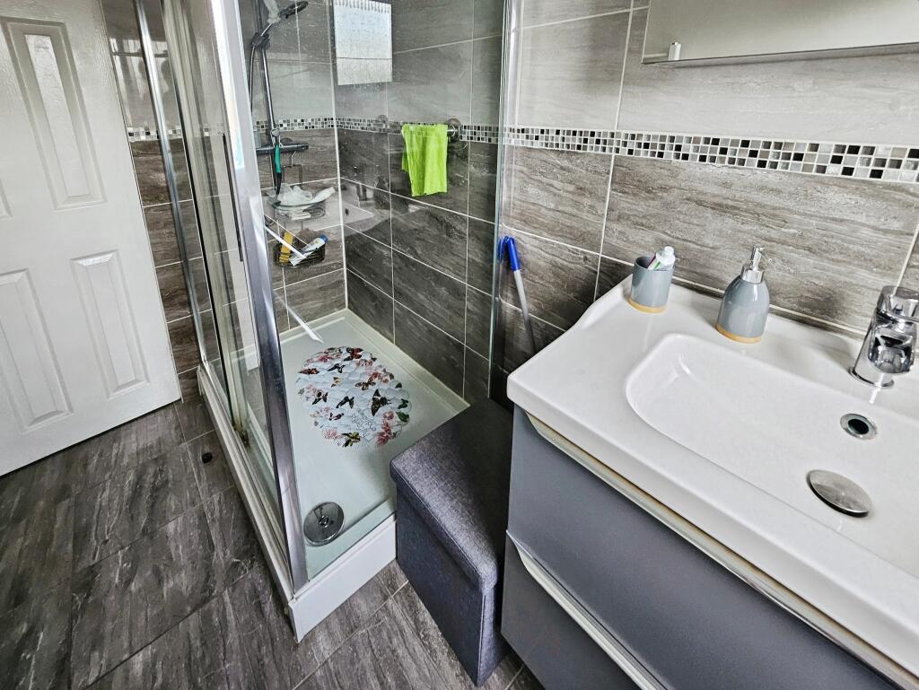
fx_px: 345
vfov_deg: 90.0
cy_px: 345
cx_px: 460
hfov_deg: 106.2
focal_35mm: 13
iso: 64
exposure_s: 1/50
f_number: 2.2
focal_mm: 1.7
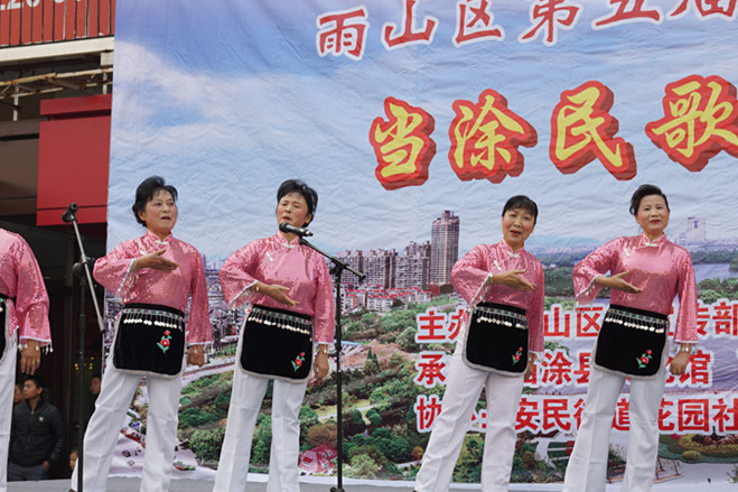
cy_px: 277
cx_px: 321
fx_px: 1455
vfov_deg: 19.2
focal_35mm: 71
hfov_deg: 28.4
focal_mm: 40
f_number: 4.5
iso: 100
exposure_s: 1/125
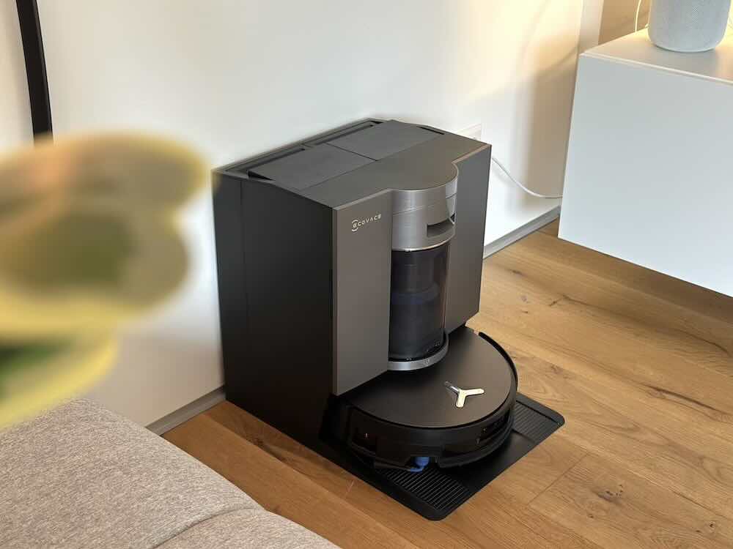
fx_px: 1016
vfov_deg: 30.3
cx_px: 366
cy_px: 274
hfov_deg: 39.7
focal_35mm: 48
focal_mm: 6.86
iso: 200
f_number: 1.78
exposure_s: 1/59
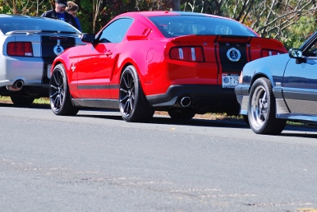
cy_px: 33
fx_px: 2467
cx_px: 233
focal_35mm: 280
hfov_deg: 7.3
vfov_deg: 4.9
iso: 200
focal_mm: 90
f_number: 5
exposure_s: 1/400
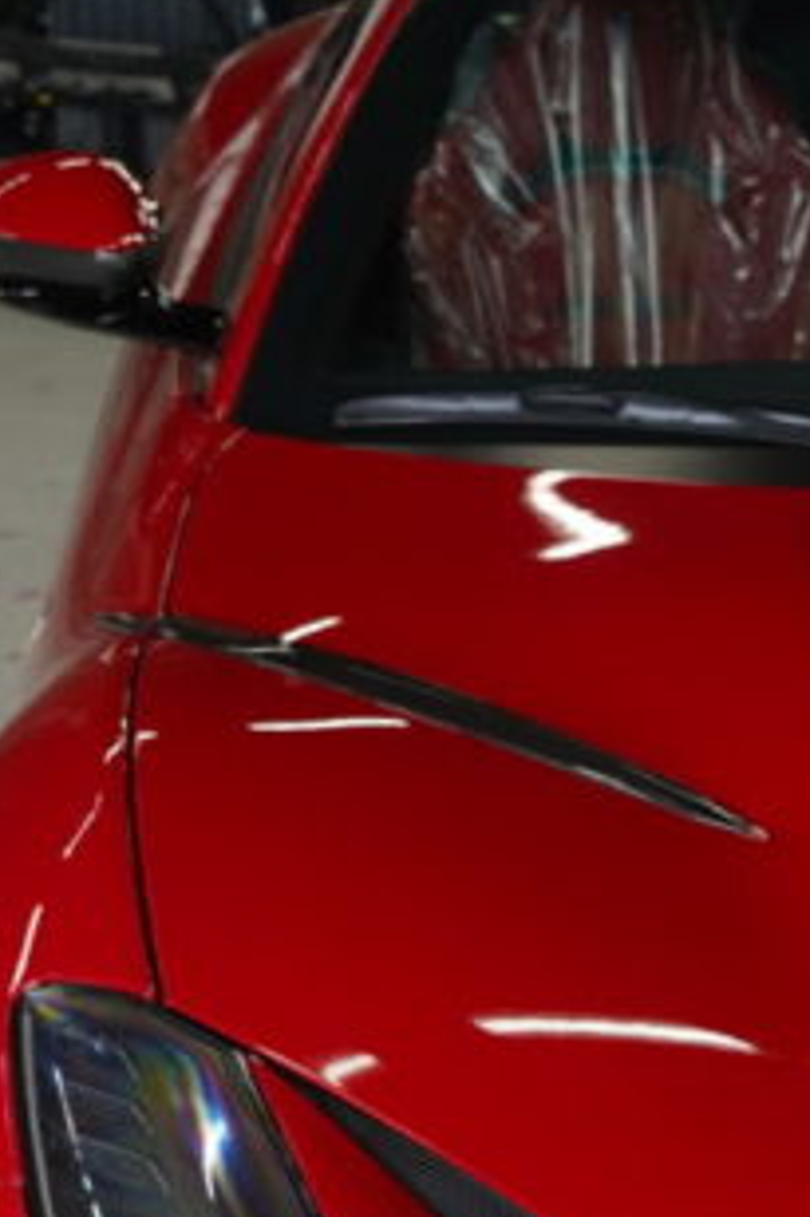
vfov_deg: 17.0
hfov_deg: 11.7
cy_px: 1318
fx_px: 3953
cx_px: 439
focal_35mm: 117
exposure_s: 1/60
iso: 1000
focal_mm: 32
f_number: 4.5
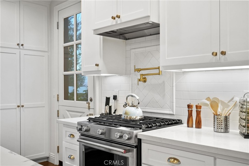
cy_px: 83
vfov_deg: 38.4
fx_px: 239
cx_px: 124
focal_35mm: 34
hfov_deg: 55.1
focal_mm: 34.5
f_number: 4
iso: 640
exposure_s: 1/15
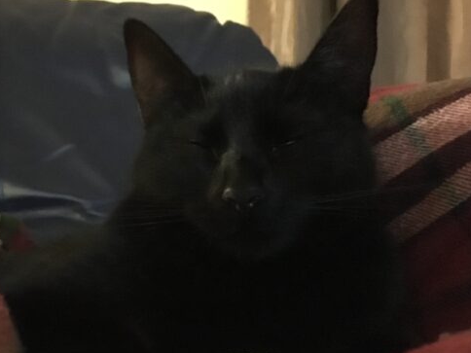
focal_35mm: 46
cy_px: 231
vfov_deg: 31.3
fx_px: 626
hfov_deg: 40.4
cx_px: 133
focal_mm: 4.15
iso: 2000
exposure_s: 1/15
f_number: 2.2
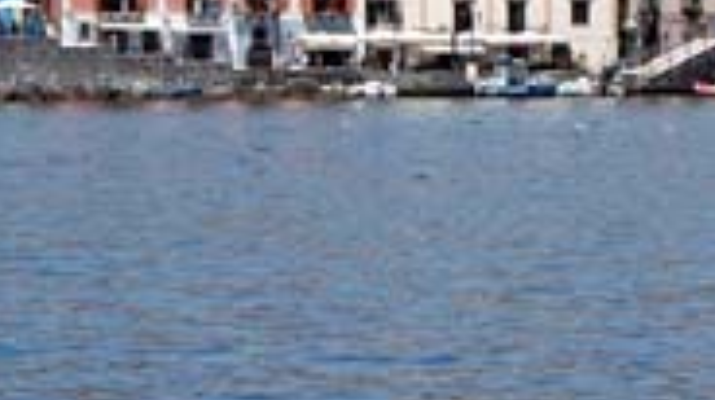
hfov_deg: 4.9
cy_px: -117
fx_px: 8313
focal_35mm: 439
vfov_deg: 2.8
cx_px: 532
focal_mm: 29.5
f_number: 4.7
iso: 100
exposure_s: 1/1118
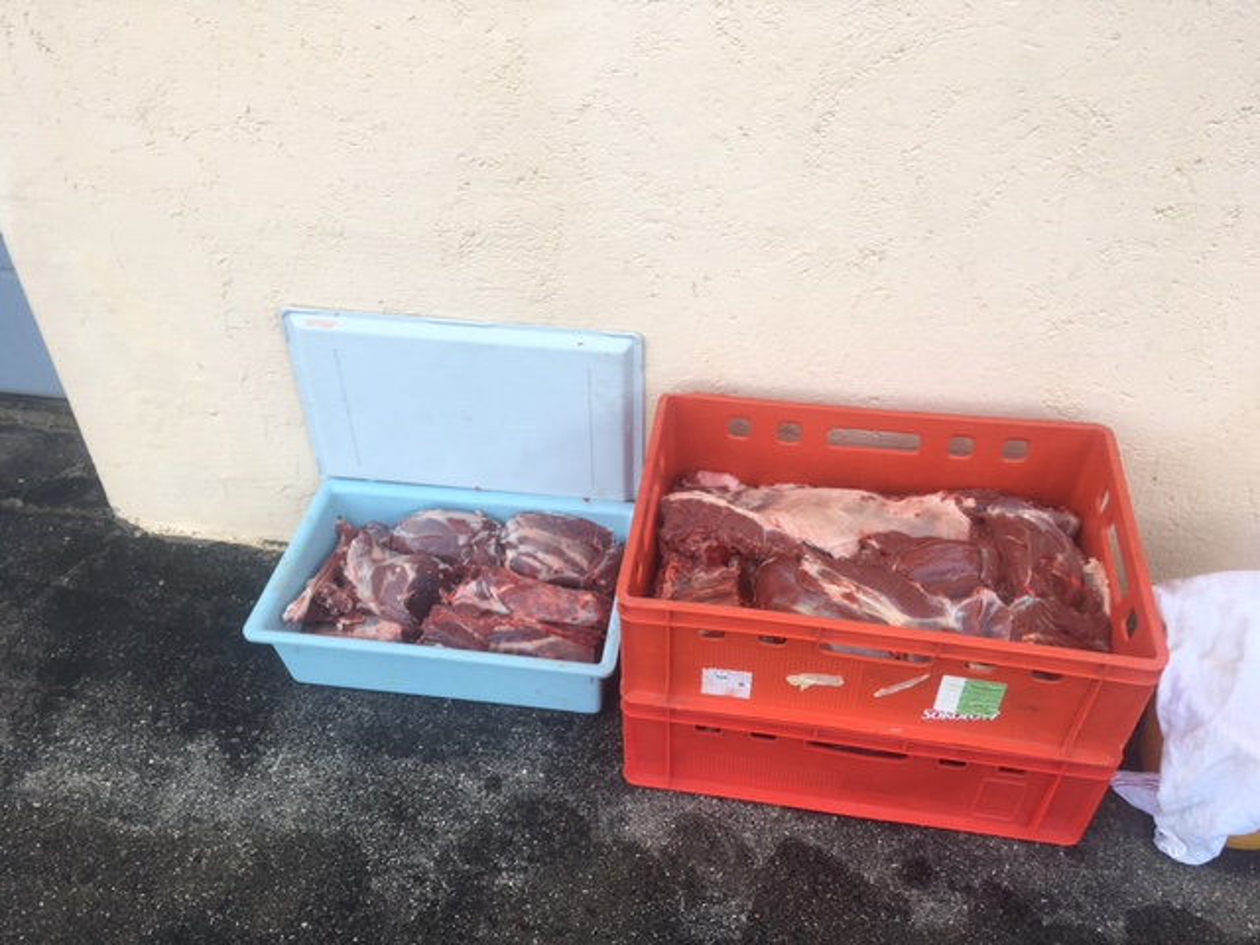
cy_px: 472
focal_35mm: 29
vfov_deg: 48.2
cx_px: 630
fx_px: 1056
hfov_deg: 61.7
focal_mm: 4.15
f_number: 2.2
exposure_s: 1/100
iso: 32
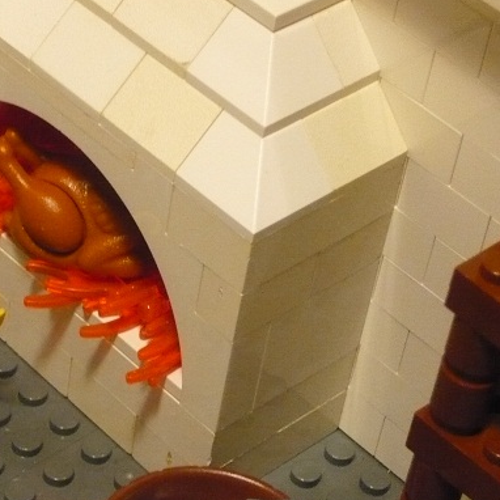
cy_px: 281
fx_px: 2026
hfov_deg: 14.0
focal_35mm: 124
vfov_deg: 14.1
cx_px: 84
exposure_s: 1/20
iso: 400
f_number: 4.5
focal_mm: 11.1
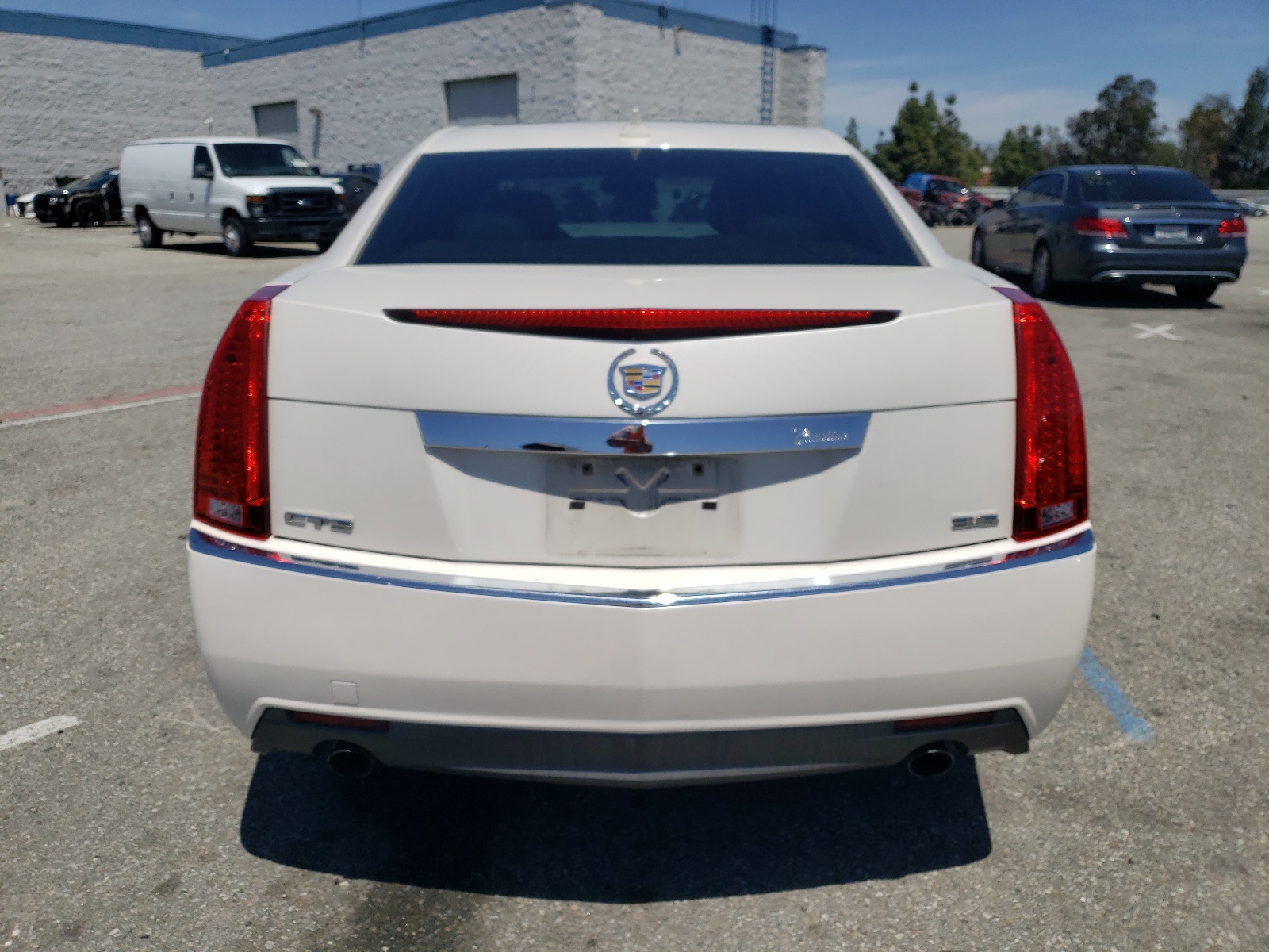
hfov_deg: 67.3
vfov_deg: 53.1
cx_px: 634
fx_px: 953
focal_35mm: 26
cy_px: 476
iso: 50
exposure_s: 1/10000
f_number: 1.5
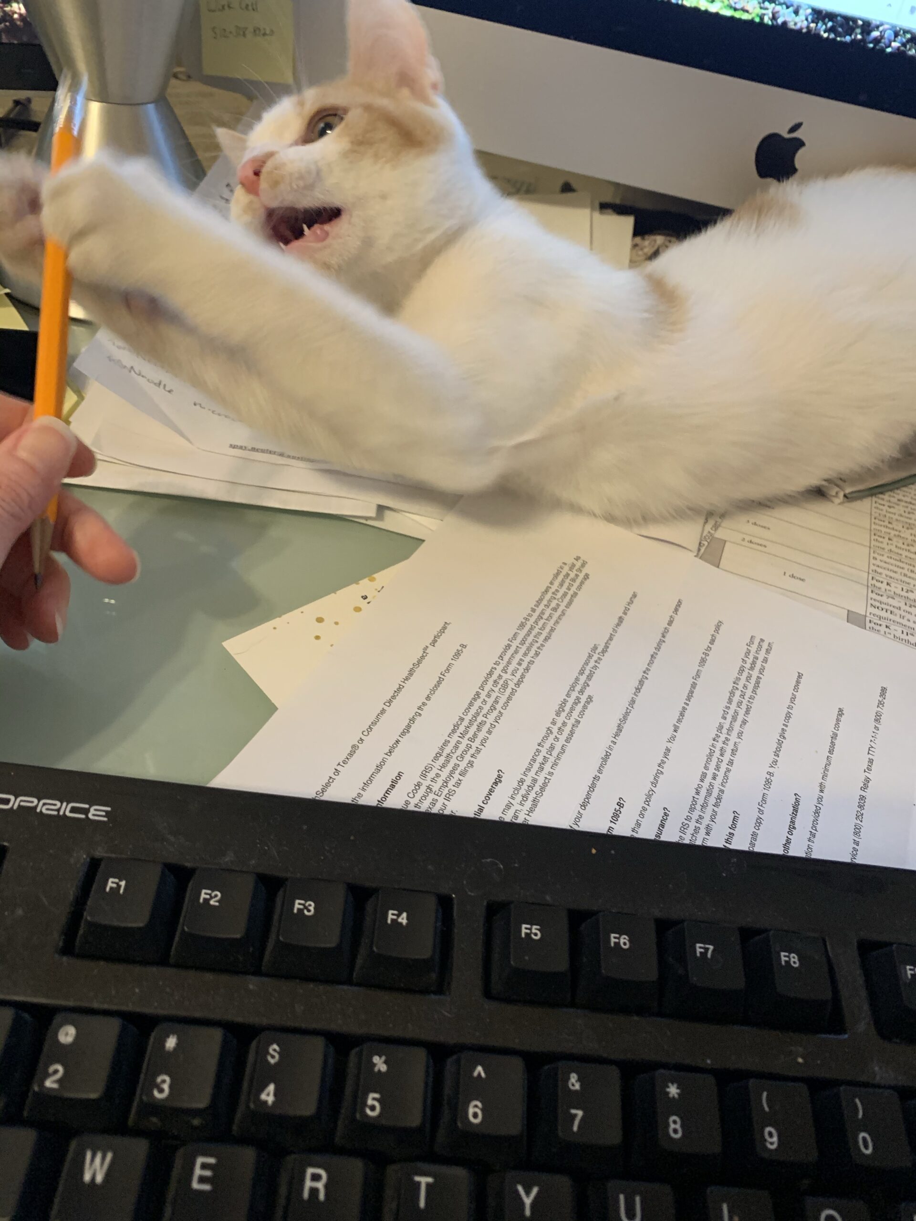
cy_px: 610
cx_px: 458
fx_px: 917
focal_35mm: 26
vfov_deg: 67.3
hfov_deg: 53.1
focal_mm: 4.25
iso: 320
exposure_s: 1/40
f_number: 1.8
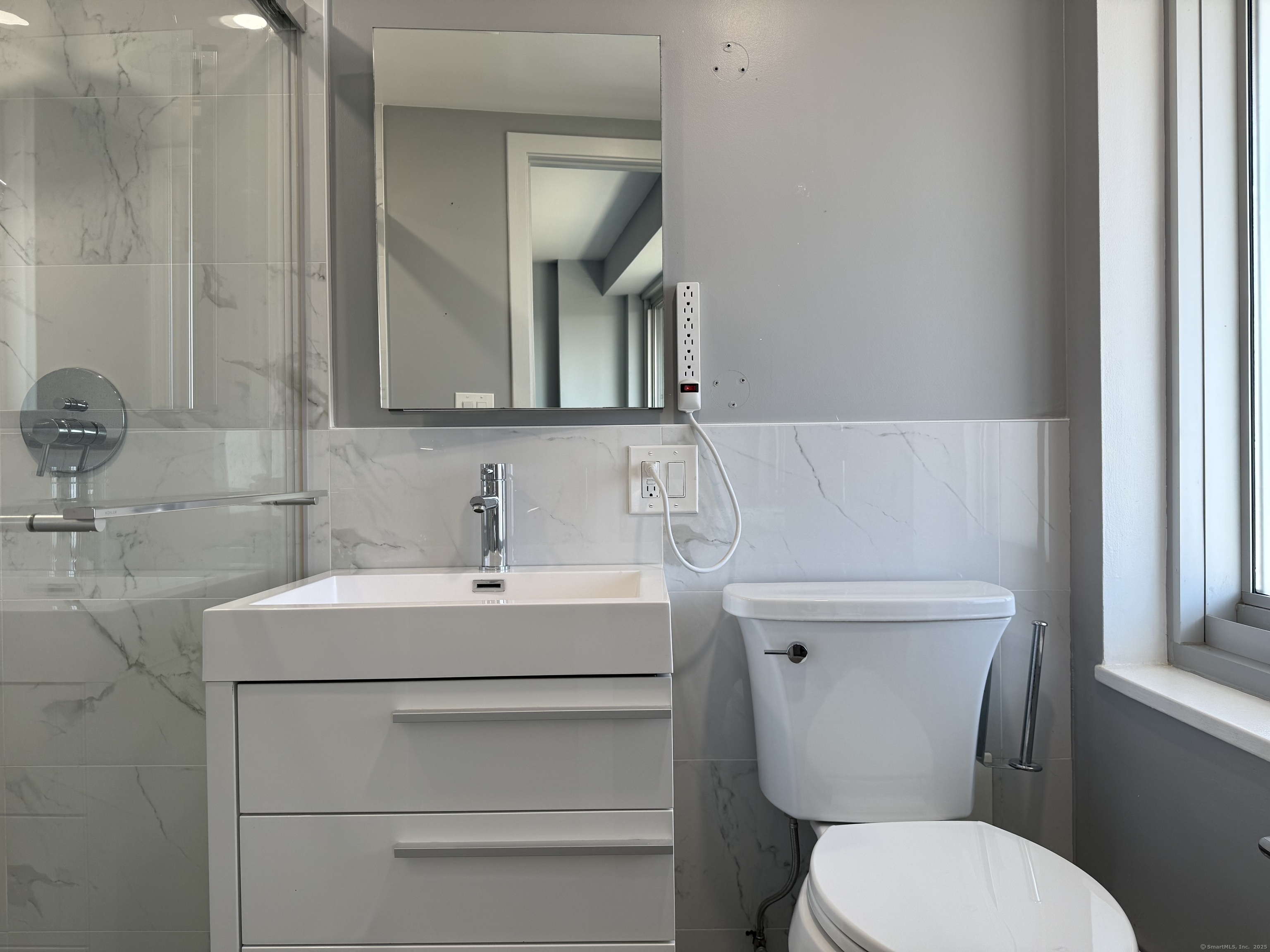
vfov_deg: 56.8
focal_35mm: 24
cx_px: 635
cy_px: 476
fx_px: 881
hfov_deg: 71.6
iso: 64
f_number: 1.78
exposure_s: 1/120
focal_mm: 6.76
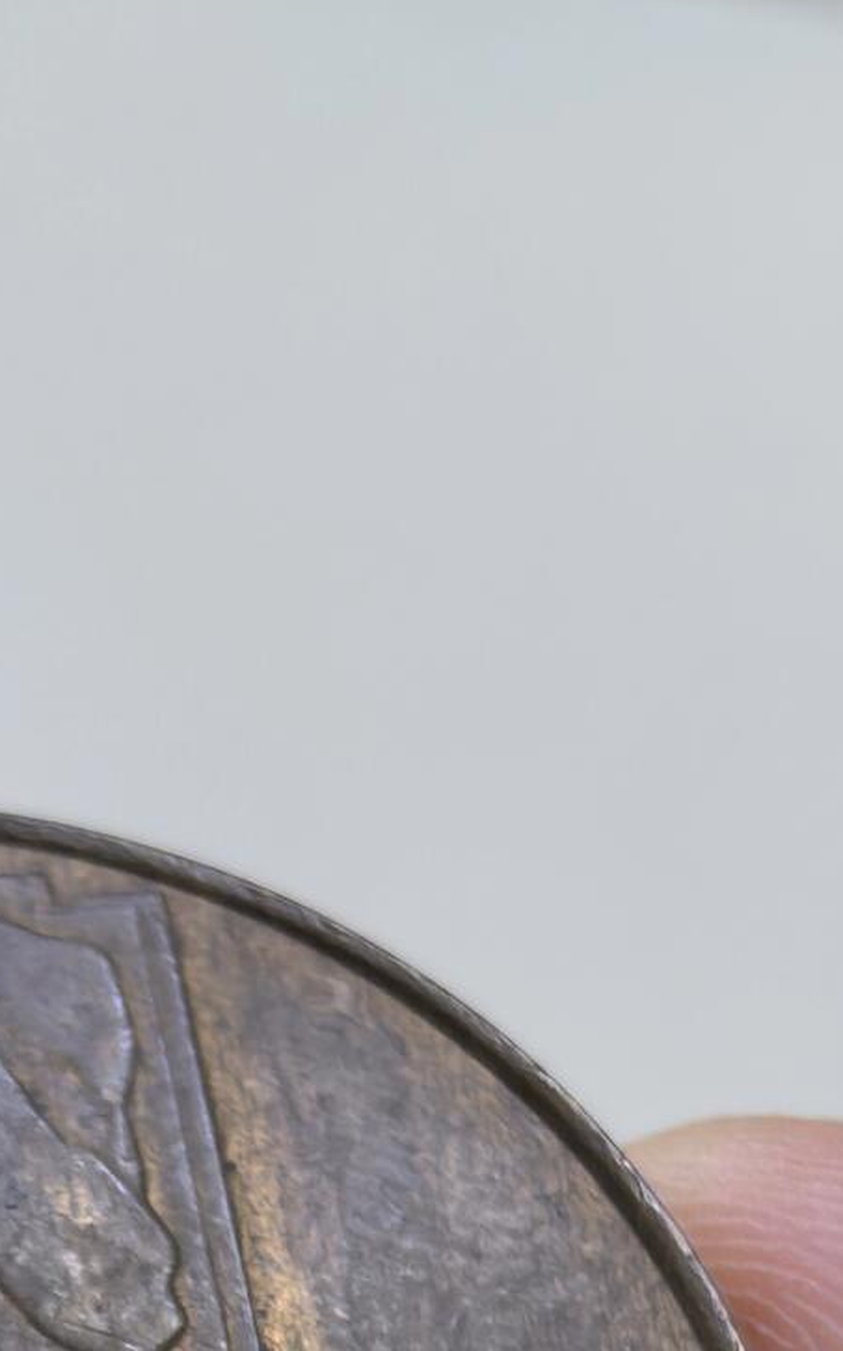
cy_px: 1628
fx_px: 5226
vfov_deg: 14.3
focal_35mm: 142
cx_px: -95
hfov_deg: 9.1
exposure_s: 1/25
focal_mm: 6.98
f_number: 2
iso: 400
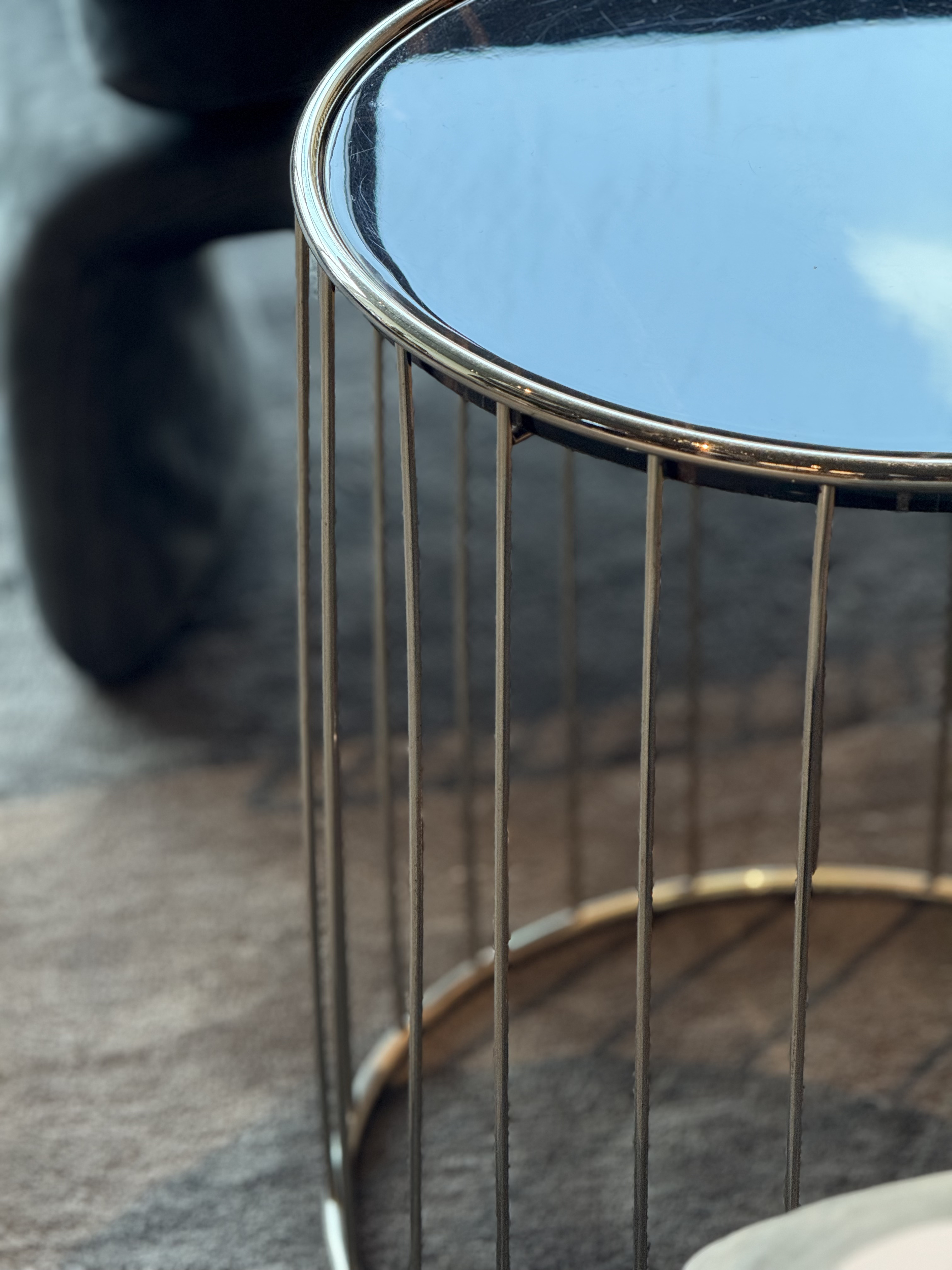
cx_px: 476
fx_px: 4400
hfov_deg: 12.3
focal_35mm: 120
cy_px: 635
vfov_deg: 16.4
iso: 160
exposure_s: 1/99
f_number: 2.8
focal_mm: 15.66
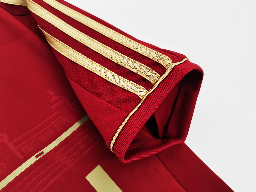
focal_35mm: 26
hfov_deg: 67.3
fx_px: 192
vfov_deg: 53.1
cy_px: 96
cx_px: 128
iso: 250
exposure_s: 1/120
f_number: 1.8
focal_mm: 5.58
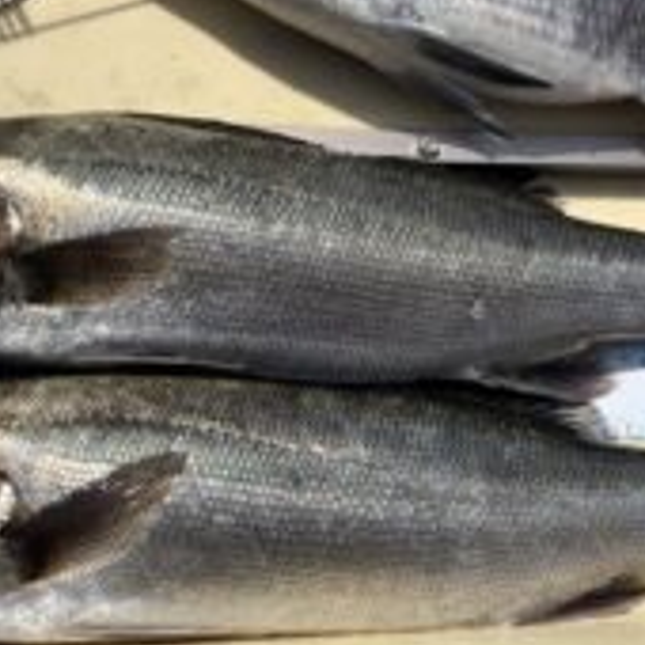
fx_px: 1138
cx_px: 322
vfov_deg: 31.1
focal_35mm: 54
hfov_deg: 31.6
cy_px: 159
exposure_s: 1/8850
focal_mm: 5.96
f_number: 1.6
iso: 50
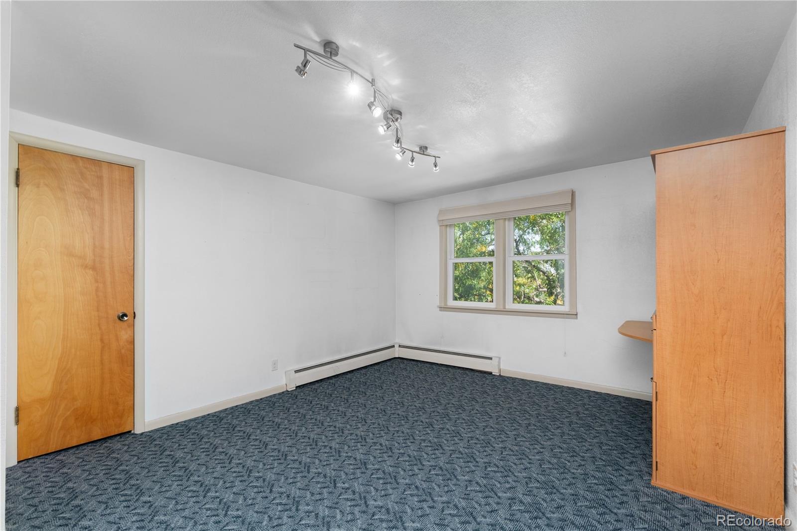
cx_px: 398
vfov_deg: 77.3
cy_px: 266
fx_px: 332
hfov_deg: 100.4
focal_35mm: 15
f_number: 9
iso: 200
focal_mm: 10
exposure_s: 1/3
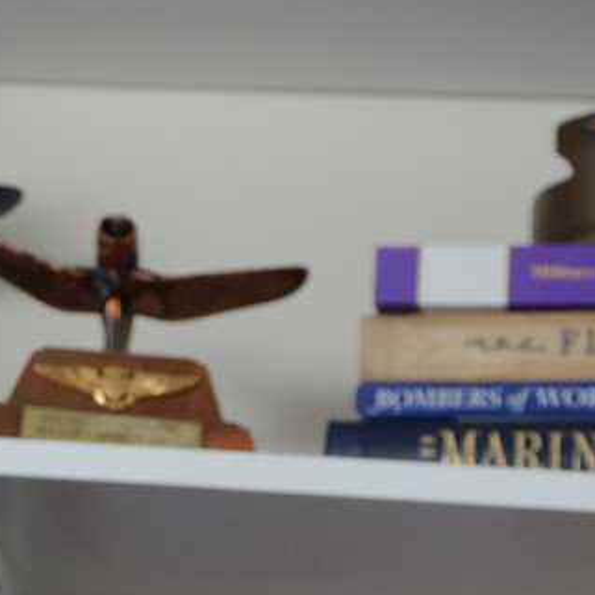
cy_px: 427
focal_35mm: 152
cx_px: -606
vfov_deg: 11.5
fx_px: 2956
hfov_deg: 10.5
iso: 500
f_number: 4
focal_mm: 28
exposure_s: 1/250
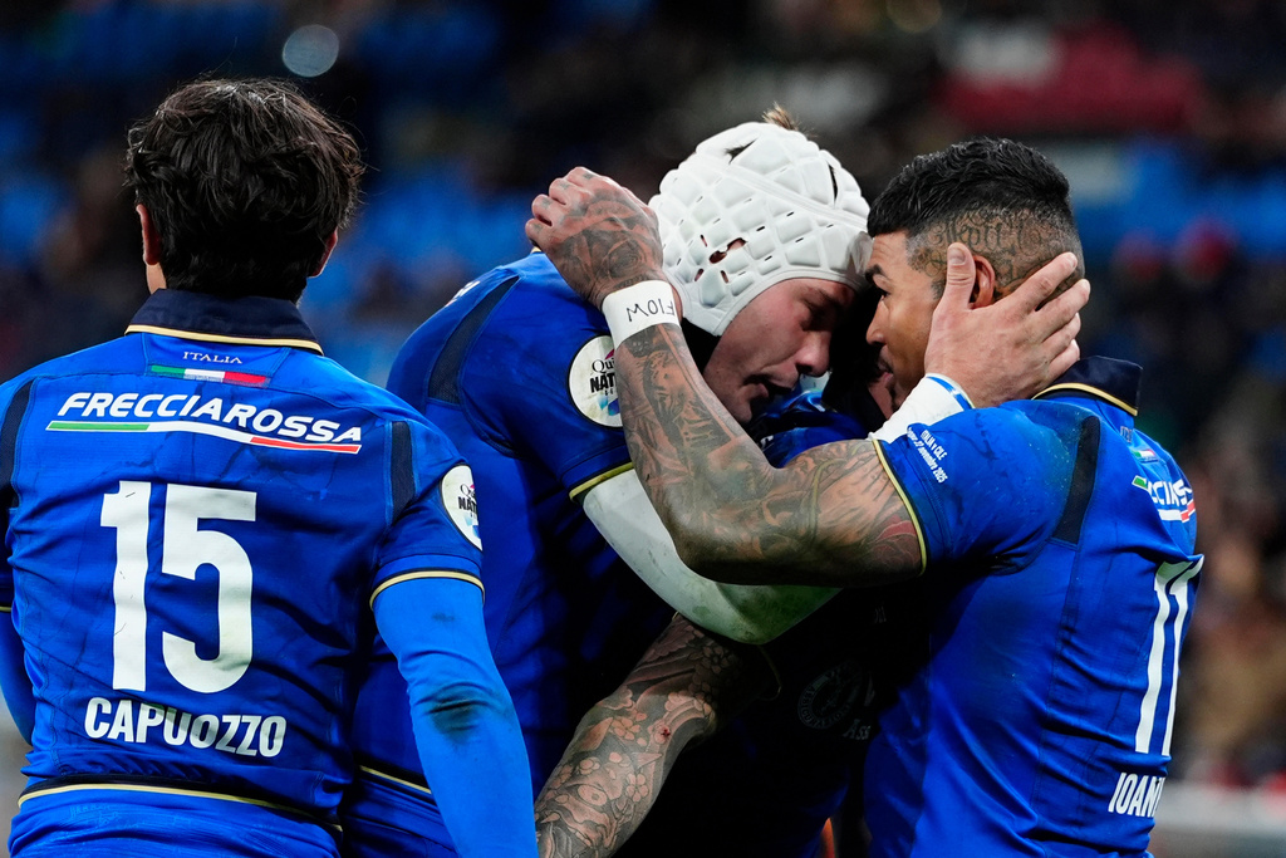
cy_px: 429
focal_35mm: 132
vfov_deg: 10.4
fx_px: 4716
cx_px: 643
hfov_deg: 15.5
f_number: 2
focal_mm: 132
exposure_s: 1/1600
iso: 1250
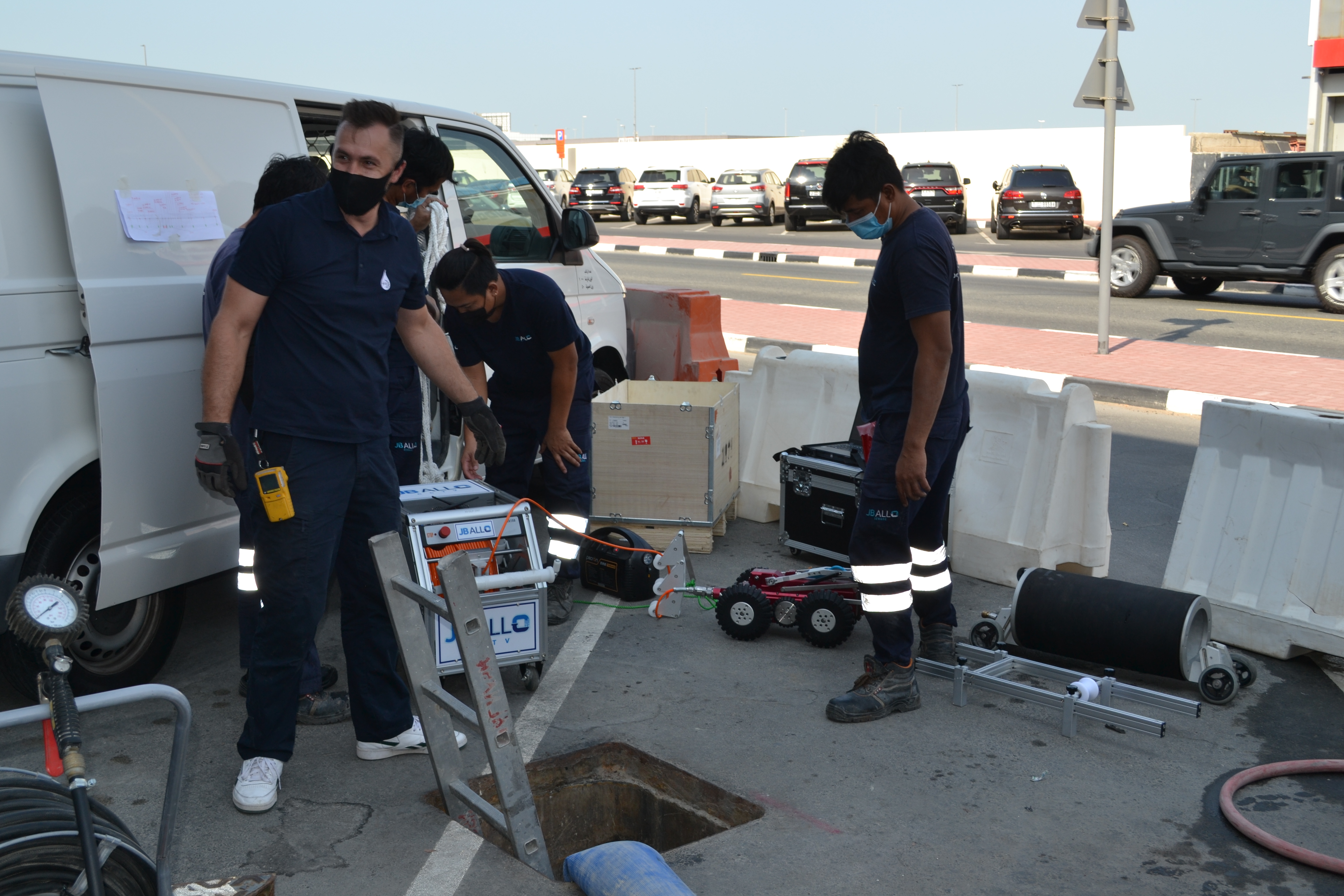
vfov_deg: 34.2
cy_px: 448
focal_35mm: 39
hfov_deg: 49.6
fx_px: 1456
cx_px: 672
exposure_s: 1/200
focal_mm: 26
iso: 100
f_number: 6.3
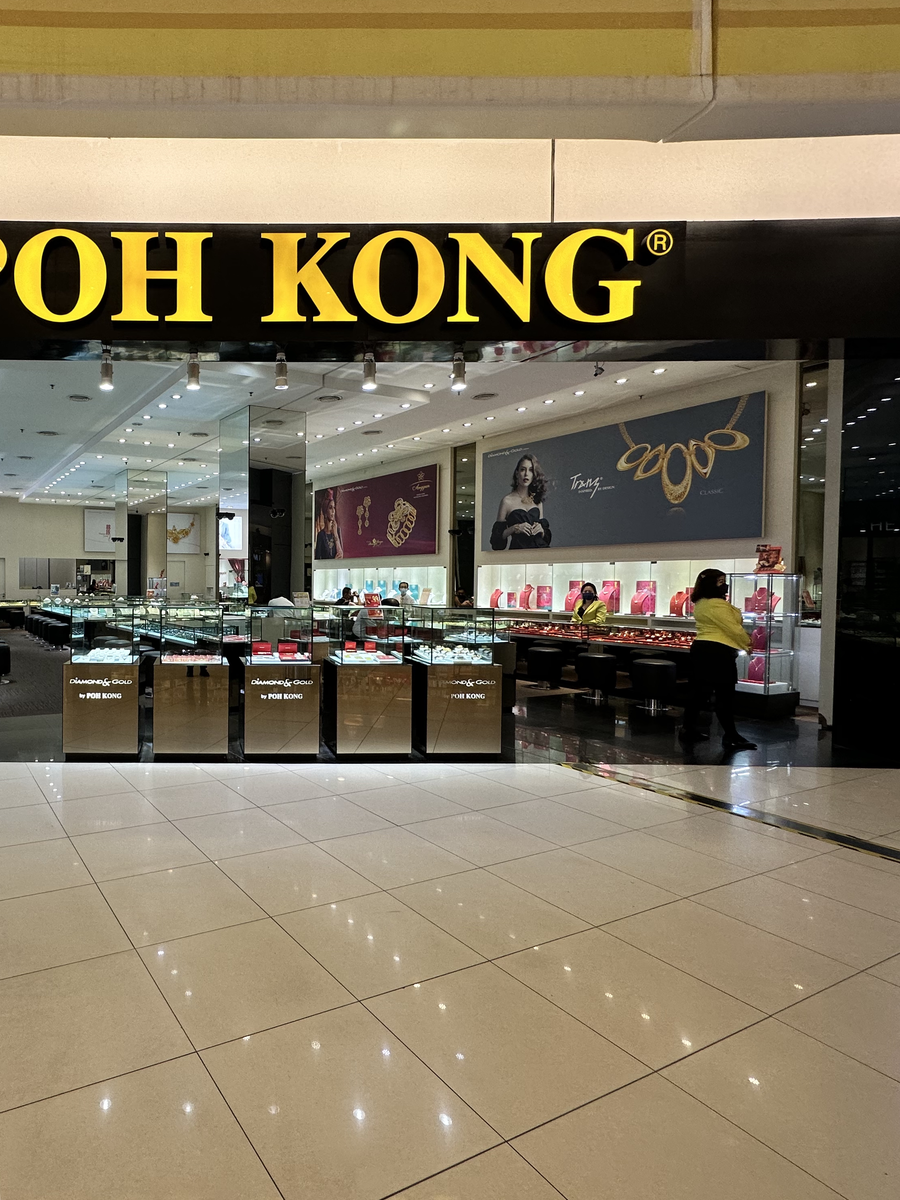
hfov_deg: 63.7
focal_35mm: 19
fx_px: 659
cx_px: 202
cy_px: 599
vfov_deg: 84.7
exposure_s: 1/100
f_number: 2.2
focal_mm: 2.22
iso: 125
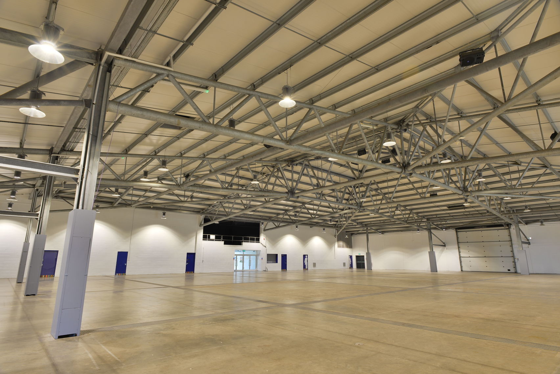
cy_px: 187
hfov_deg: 83.9
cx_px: 280
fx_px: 311
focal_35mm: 20
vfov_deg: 62.0
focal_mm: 20
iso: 200
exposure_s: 1/4
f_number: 11
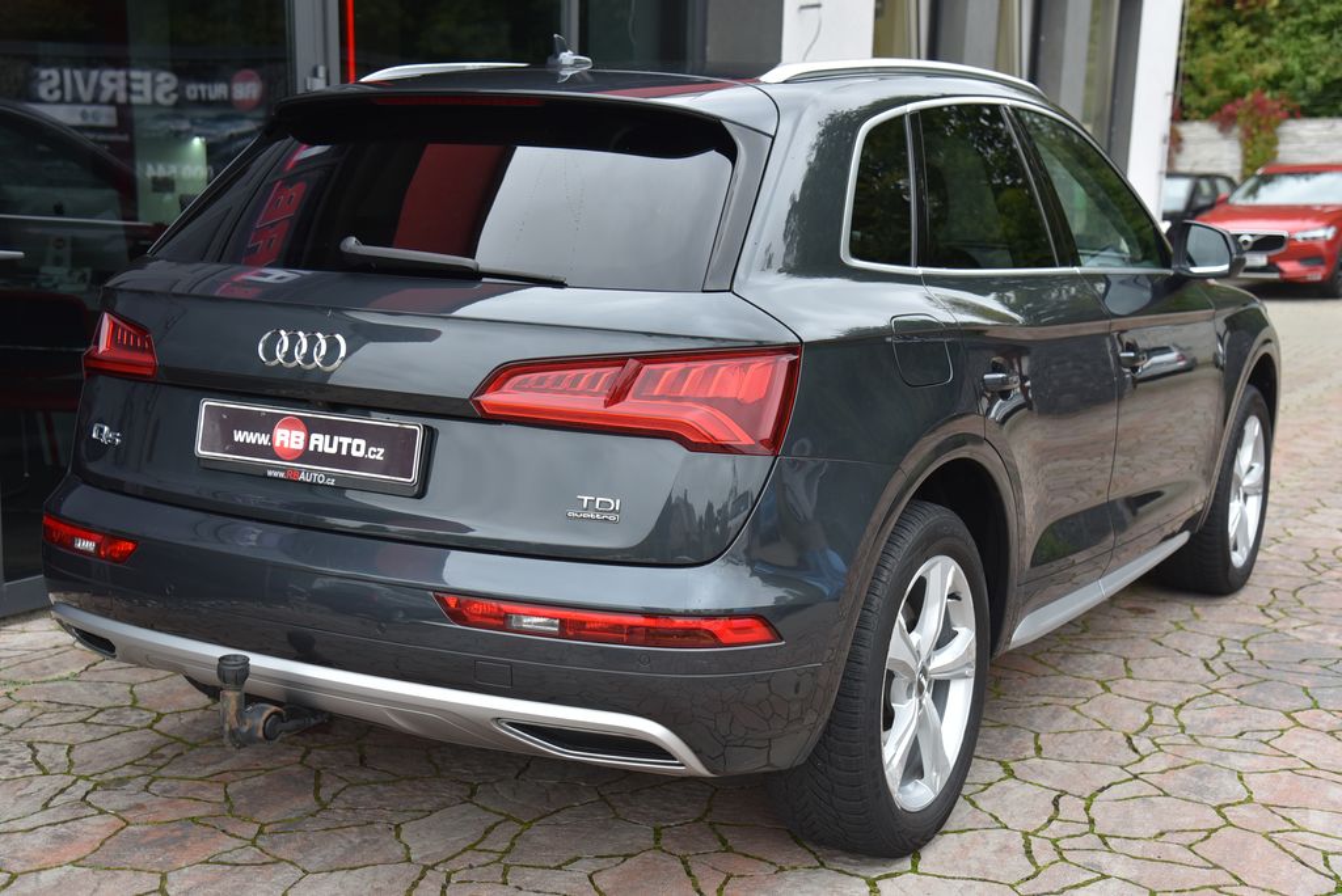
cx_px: 671
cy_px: 448
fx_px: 1716
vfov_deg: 29.3
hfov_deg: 42.7
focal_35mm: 46
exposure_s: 1/80
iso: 500
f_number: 5
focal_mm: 46
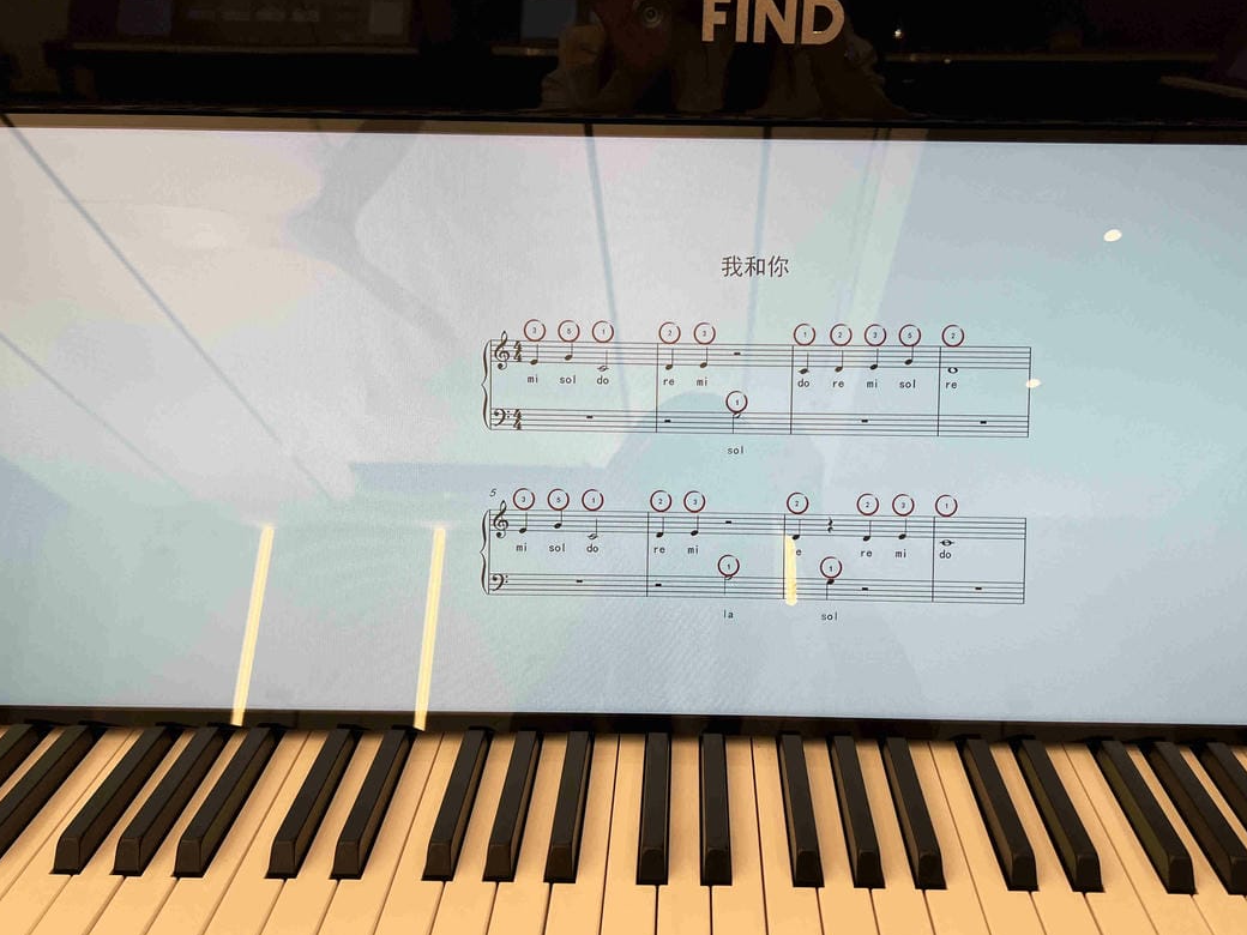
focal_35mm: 30
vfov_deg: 46.8
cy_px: 475
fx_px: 1081
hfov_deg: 59.9
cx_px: 671
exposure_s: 1/120
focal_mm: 5.7
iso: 50
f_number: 1.5
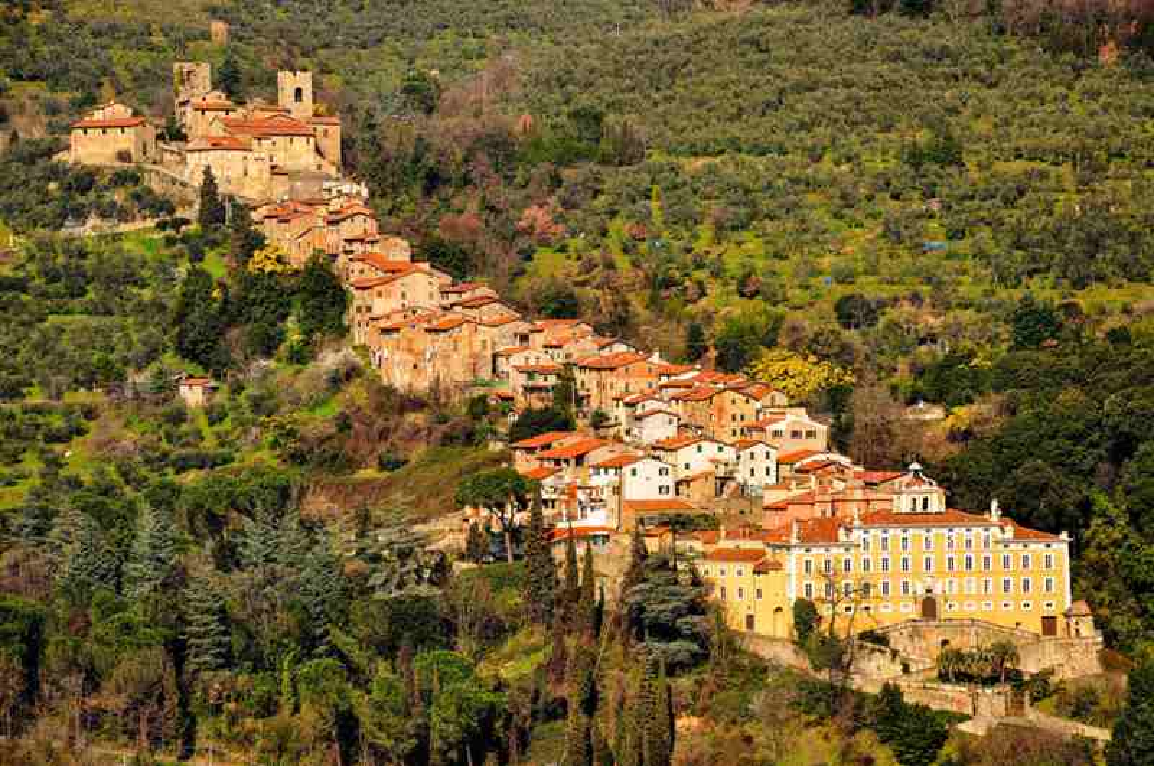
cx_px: 577
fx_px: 4081
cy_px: 383
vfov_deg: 10.7
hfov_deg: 16.1
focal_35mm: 128
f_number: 9
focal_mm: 85
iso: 200
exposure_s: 1/500
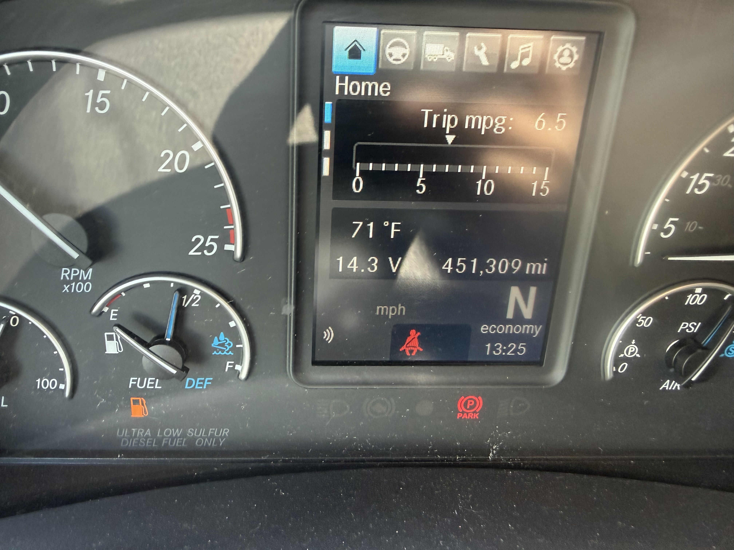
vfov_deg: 56.8
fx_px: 509
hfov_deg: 71.6
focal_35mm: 24
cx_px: 367
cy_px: 275
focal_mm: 2.22
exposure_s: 1/99
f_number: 2.2
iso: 320
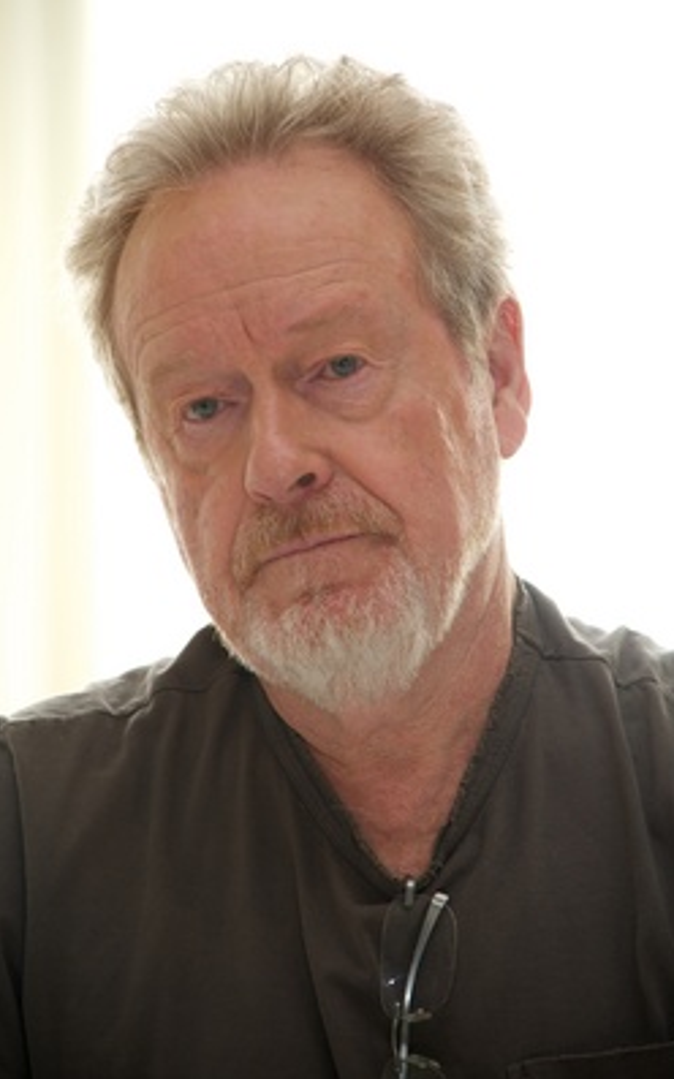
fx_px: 6027
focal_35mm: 205
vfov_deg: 10.2
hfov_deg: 6.4
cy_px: 541
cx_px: 334
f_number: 6.3
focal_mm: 200
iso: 500
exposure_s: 1/60
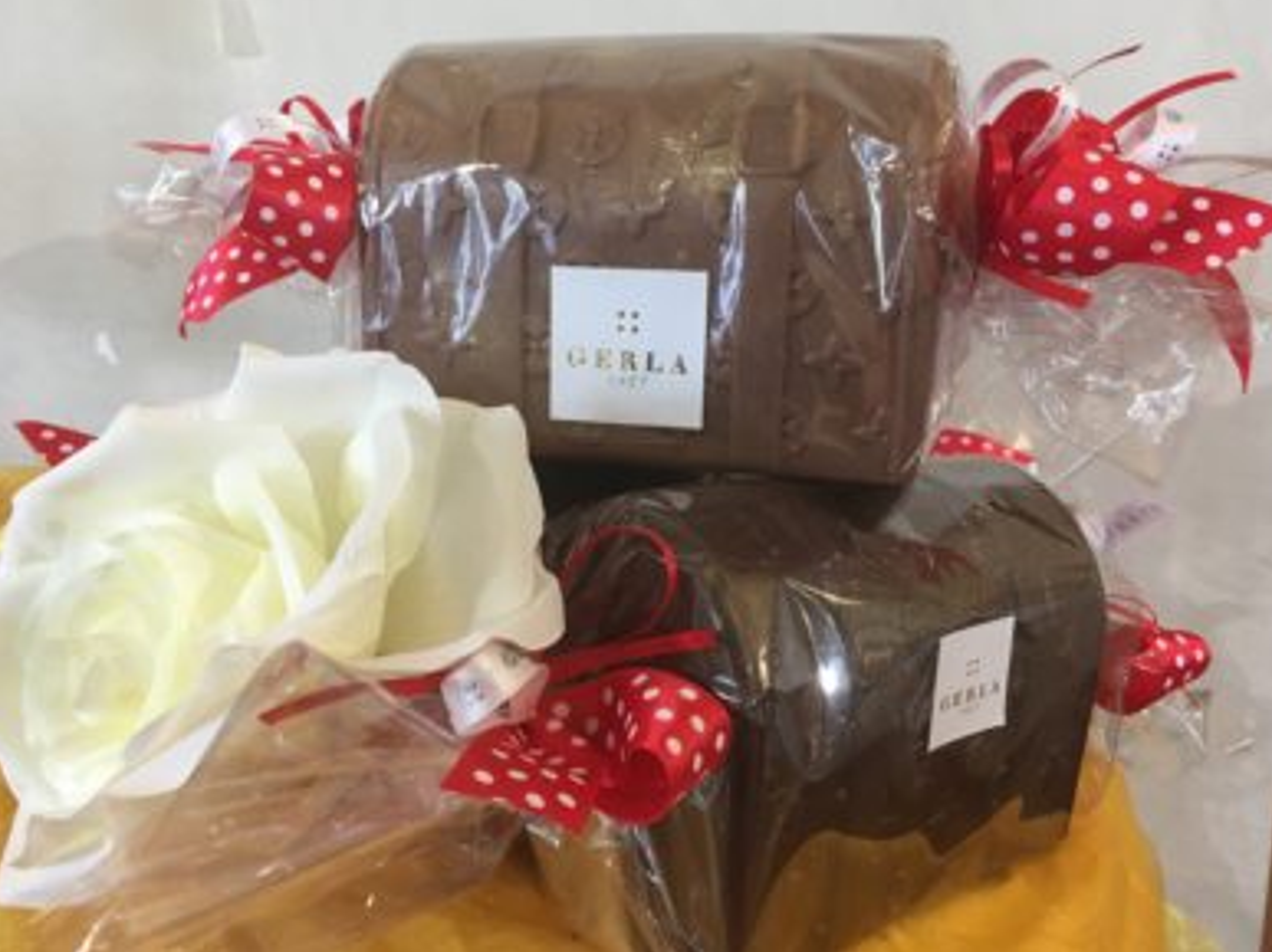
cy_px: 466
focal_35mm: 30
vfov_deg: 46.8
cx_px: 624
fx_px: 1102
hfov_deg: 60.0
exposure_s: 1/33
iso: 100
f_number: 2.2
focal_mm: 4.15
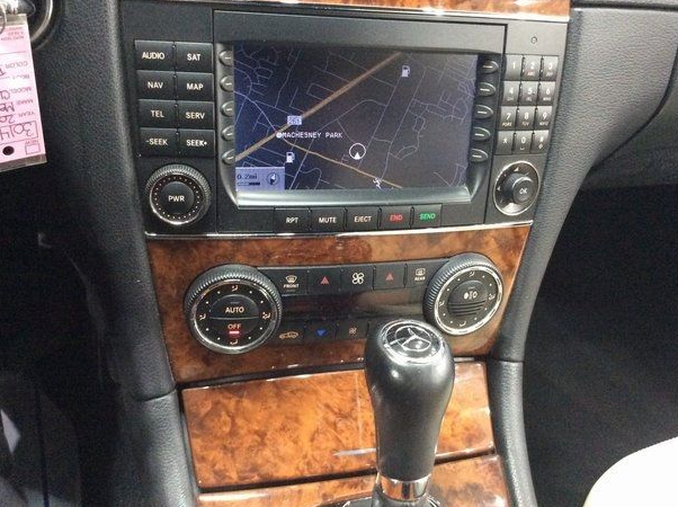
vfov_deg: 41.7
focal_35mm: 34
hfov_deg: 54.0
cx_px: 340
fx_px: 665
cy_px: 248
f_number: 2.4
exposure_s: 1/15
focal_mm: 3.3
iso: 400
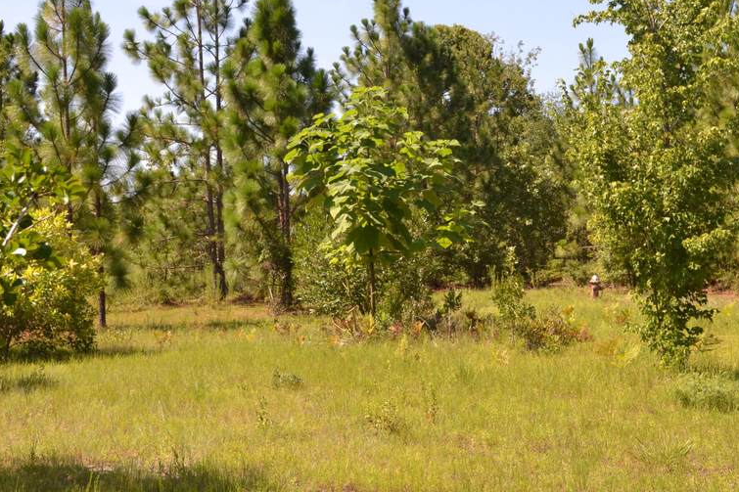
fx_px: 1252
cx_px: 499
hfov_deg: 32.6
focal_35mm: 61
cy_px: 189
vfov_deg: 22.2
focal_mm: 24
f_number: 6.3
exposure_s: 1/160
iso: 100
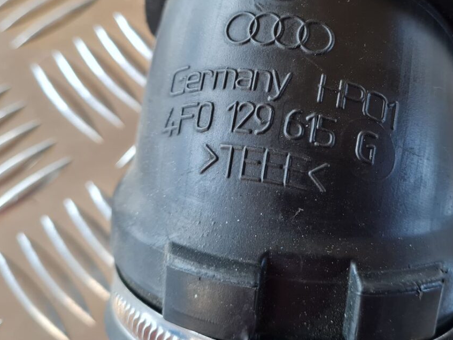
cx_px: 270
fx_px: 563
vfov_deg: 33.1
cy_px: 99
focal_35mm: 43
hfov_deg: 43.7
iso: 160
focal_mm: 5.4
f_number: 1.8
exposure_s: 1/100
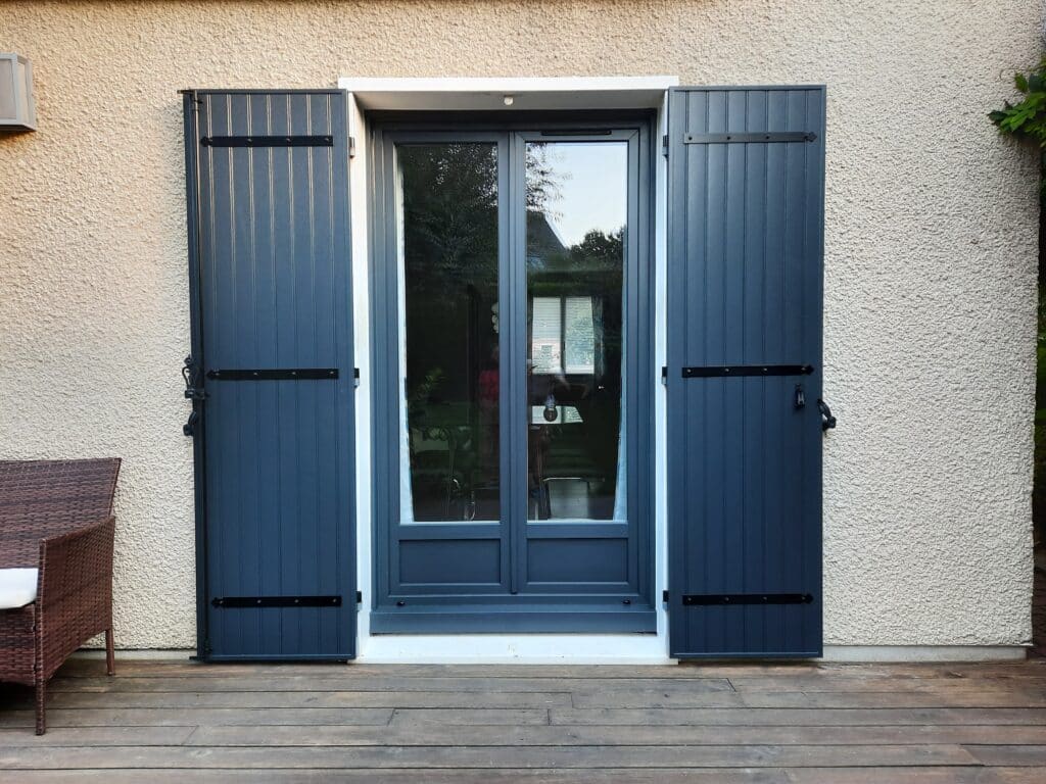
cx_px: 523
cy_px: 392
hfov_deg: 69.4
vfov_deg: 54.9
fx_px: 755
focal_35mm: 25
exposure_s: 1/50
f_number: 2
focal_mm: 4.6
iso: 32
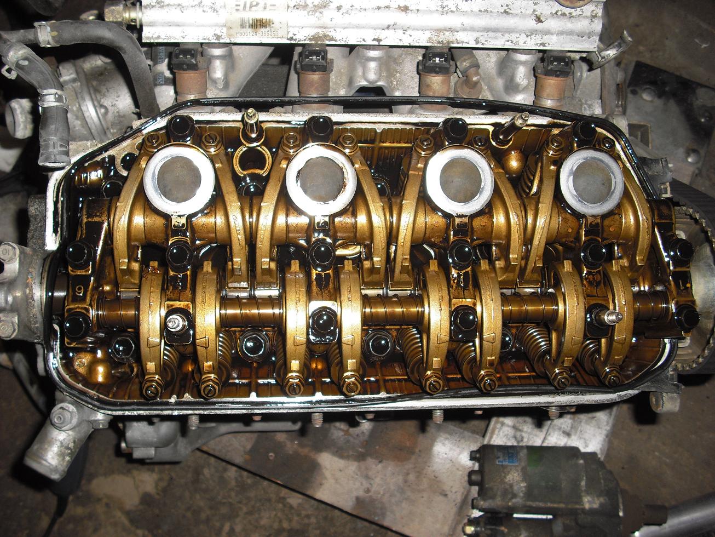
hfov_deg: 49.0
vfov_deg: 37.7
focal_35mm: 38
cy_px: 268
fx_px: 785
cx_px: 358
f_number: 2.8
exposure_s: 1/60
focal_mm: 6.2
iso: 100
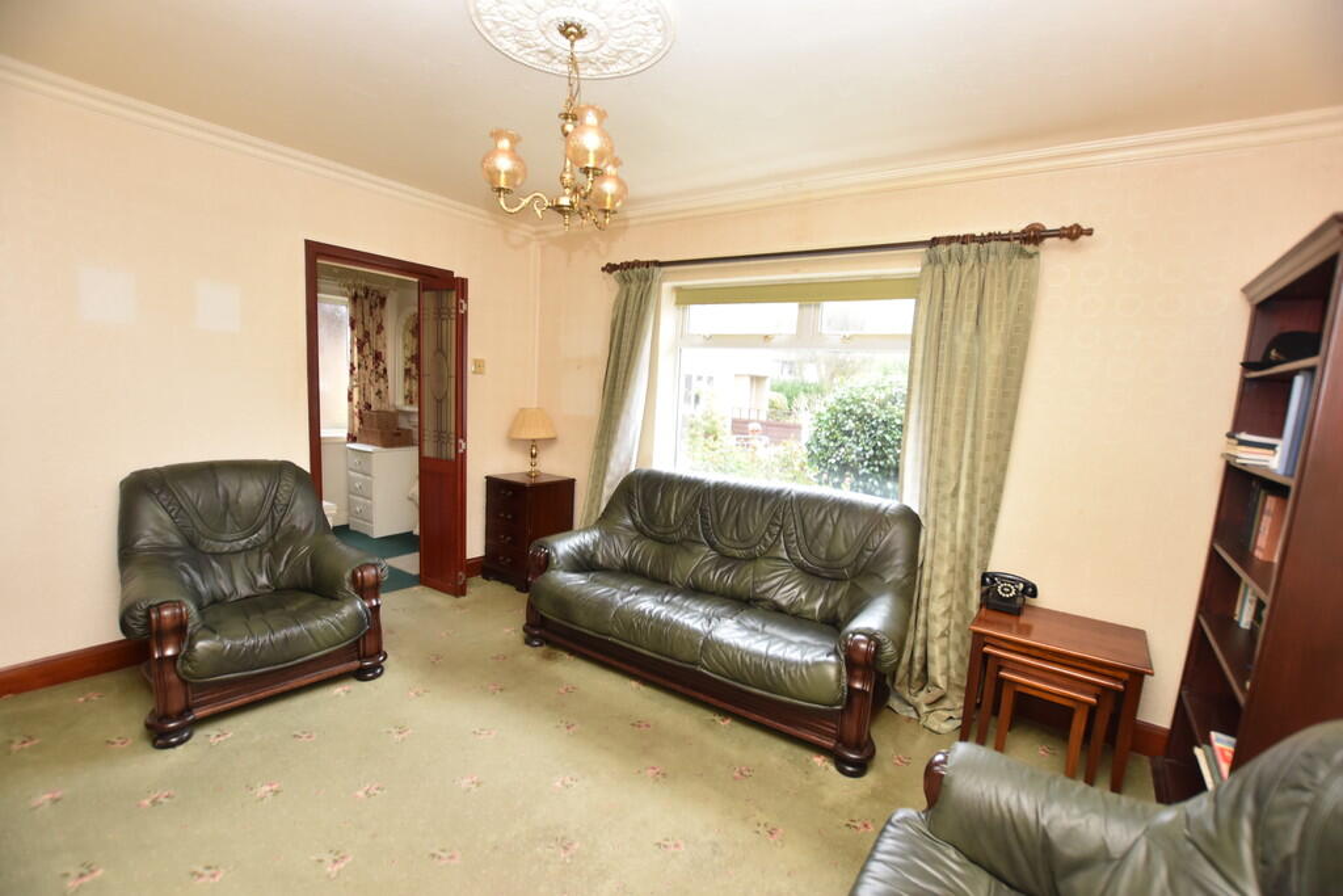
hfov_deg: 100.4
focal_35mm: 15
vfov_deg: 77.3
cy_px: 448
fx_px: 560
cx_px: 672
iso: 800
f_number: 4
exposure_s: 1/60
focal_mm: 10
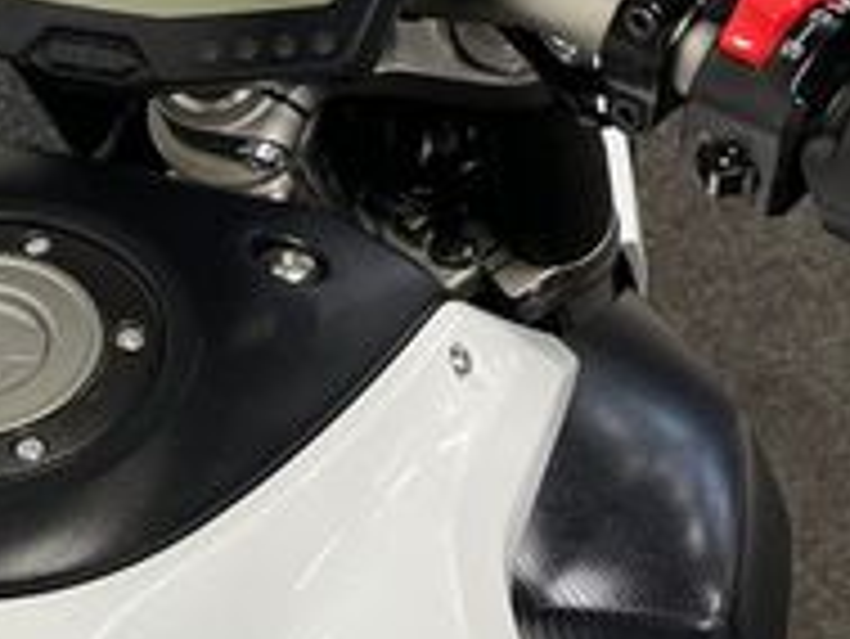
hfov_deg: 21.3
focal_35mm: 88
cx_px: -36
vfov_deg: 16.8
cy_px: 410
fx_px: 2162
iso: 125
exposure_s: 1/100
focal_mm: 5.1
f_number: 1.6
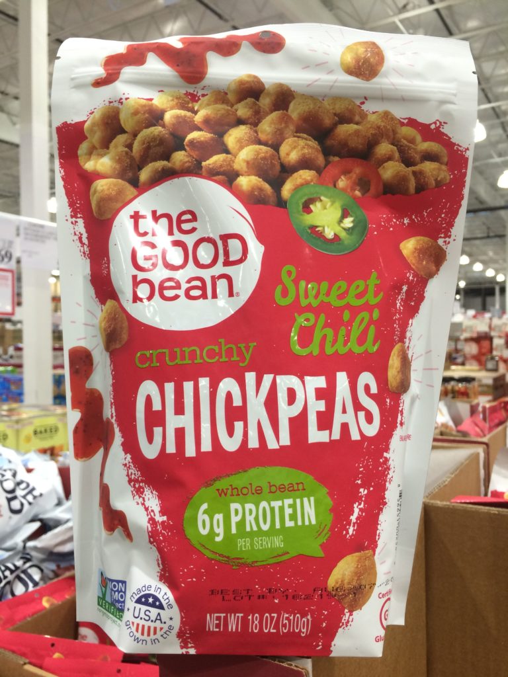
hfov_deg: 48.2
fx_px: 567
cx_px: 254
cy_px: 338
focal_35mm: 29
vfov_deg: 61.7
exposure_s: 1/30
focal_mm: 4.15
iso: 64
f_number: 2.2
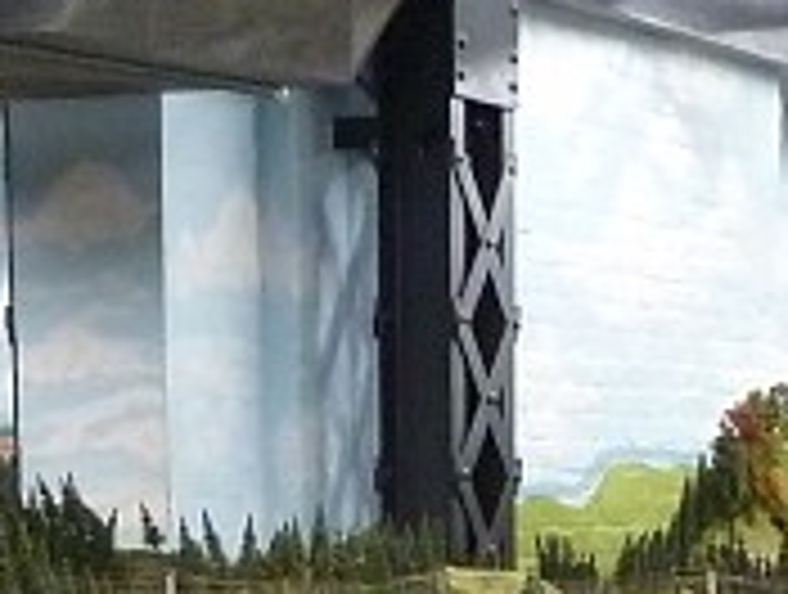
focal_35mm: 146
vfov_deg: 9.4
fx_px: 3330
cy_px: 1300
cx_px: 644
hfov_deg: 13.4
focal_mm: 4.1
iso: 400
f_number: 3.3
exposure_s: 1/13
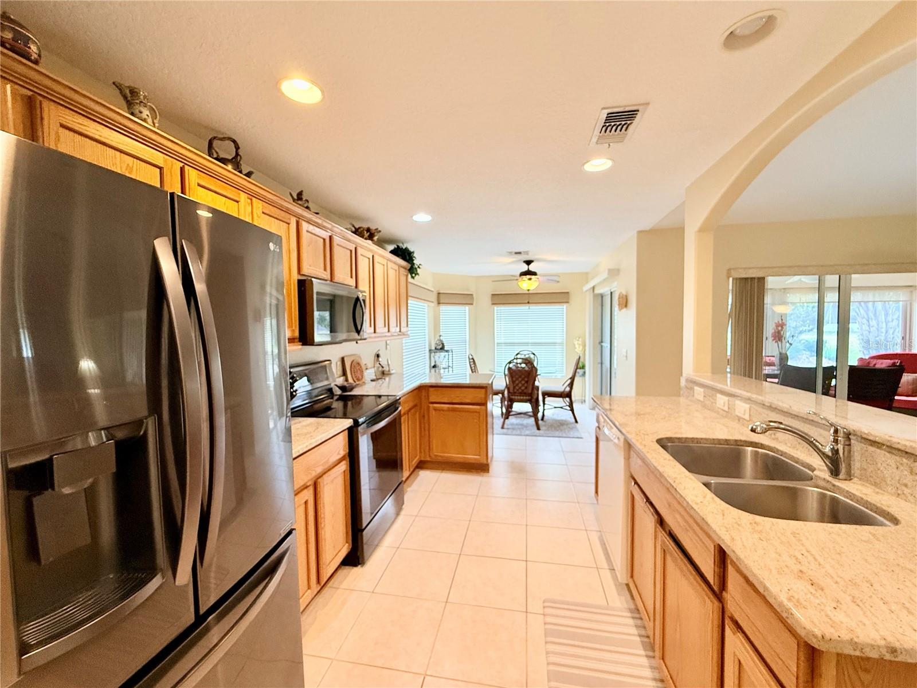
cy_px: 344
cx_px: 458
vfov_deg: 85.7
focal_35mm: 14
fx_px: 371
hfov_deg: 102.1
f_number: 2.2
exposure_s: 1/120
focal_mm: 2.22
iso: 400
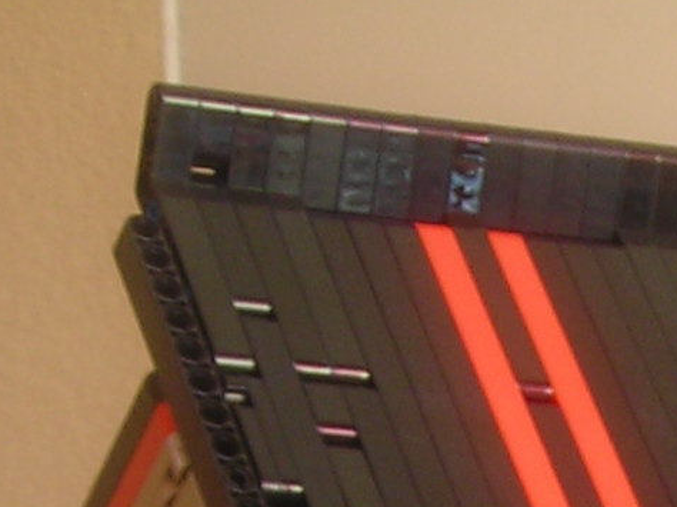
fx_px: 4066
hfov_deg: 9.2
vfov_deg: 6.7
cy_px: 1270
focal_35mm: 208
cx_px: 1117
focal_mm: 6.3
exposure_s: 1/6.1
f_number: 3.2
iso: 50
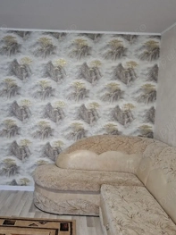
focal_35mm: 35
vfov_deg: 52.6
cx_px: 66
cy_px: 125
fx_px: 237
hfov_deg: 40.4
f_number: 1.8
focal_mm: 5.54
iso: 400
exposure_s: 1/25
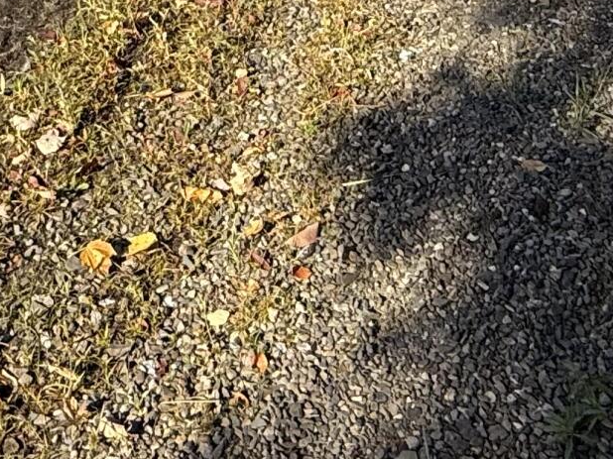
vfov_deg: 17.1
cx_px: 149
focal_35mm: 68
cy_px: -407
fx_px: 1204
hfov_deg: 28.1
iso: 50
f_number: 2.2
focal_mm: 2.22
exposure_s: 1/1961
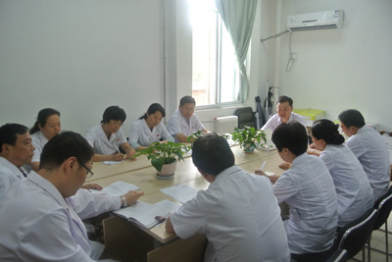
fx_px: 294
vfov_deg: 48.0
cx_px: 196
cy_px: 131
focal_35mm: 27
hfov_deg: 67.4
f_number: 3.5
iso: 500
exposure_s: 1/60
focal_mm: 10
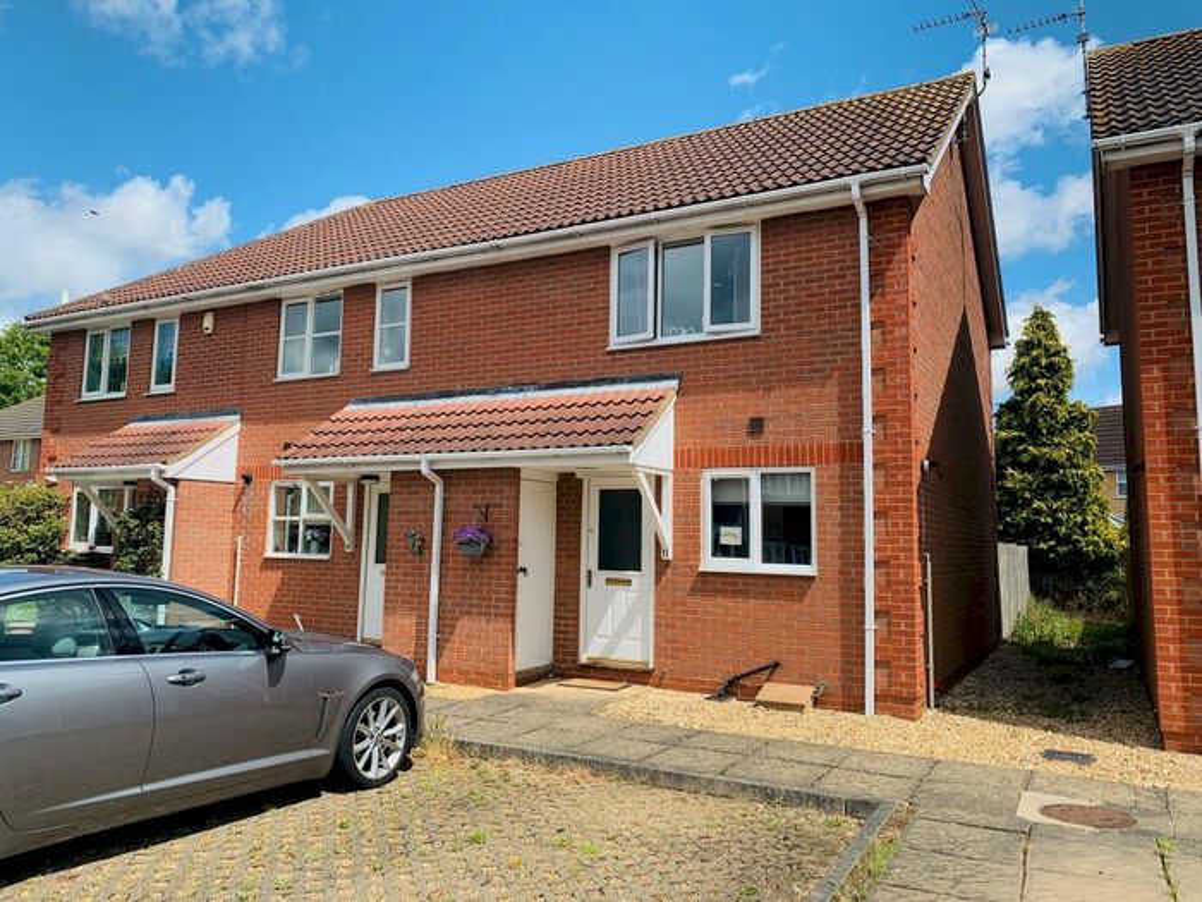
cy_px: 451
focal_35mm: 26
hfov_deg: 67.3
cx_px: 601
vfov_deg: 53.1
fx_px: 903
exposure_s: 1/1468
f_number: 1.8
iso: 25
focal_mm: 4.25
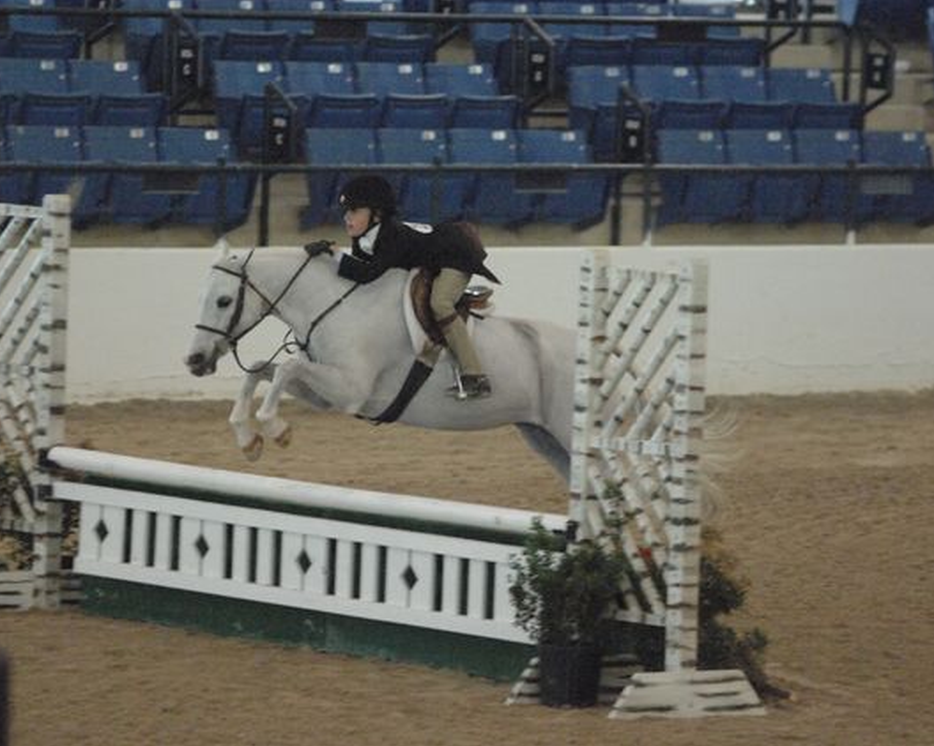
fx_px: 9423
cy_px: 372
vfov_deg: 4.5
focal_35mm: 341
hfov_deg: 5.7
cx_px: 425
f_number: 2.8
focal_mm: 200
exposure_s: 1/320
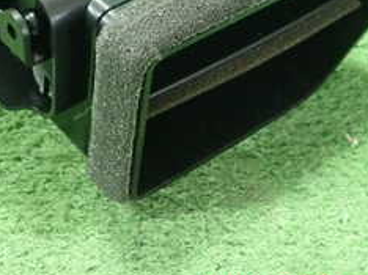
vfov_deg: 18.3
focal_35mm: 77
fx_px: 818
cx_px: 90
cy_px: -41
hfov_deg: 25.1
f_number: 2.3
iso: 800
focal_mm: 5.5
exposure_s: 1/100
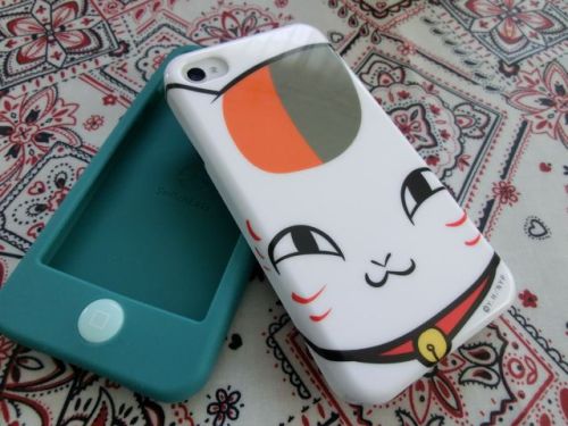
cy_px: 213
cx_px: 284
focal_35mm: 24
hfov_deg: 71.6
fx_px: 394
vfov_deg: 56.8
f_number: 3
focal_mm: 4.24
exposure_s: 1/60
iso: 400
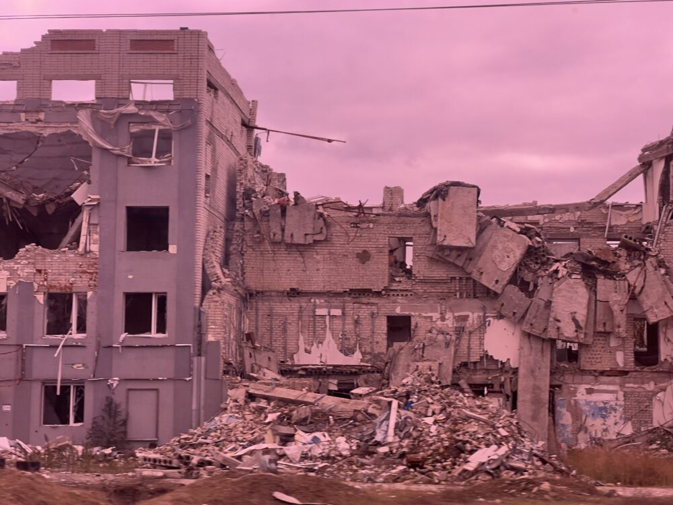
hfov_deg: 25.3
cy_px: 252
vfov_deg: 19.1
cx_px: 336
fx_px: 1497
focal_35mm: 77
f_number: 2.8
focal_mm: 9
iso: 32
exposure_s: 1/99
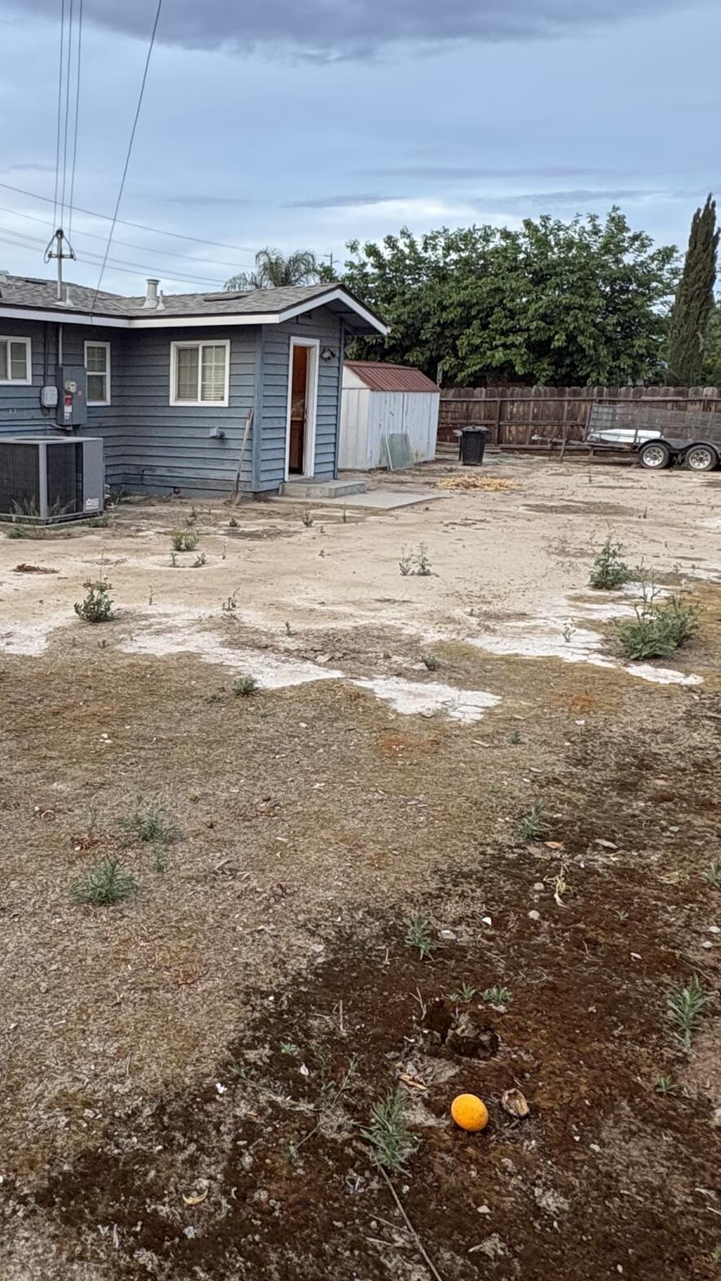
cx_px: 121
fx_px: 985
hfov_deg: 38.3
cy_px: 603
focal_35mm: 29
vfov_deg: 66.0
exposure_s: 1/99
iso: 160
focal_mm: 2.22
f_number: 2.2
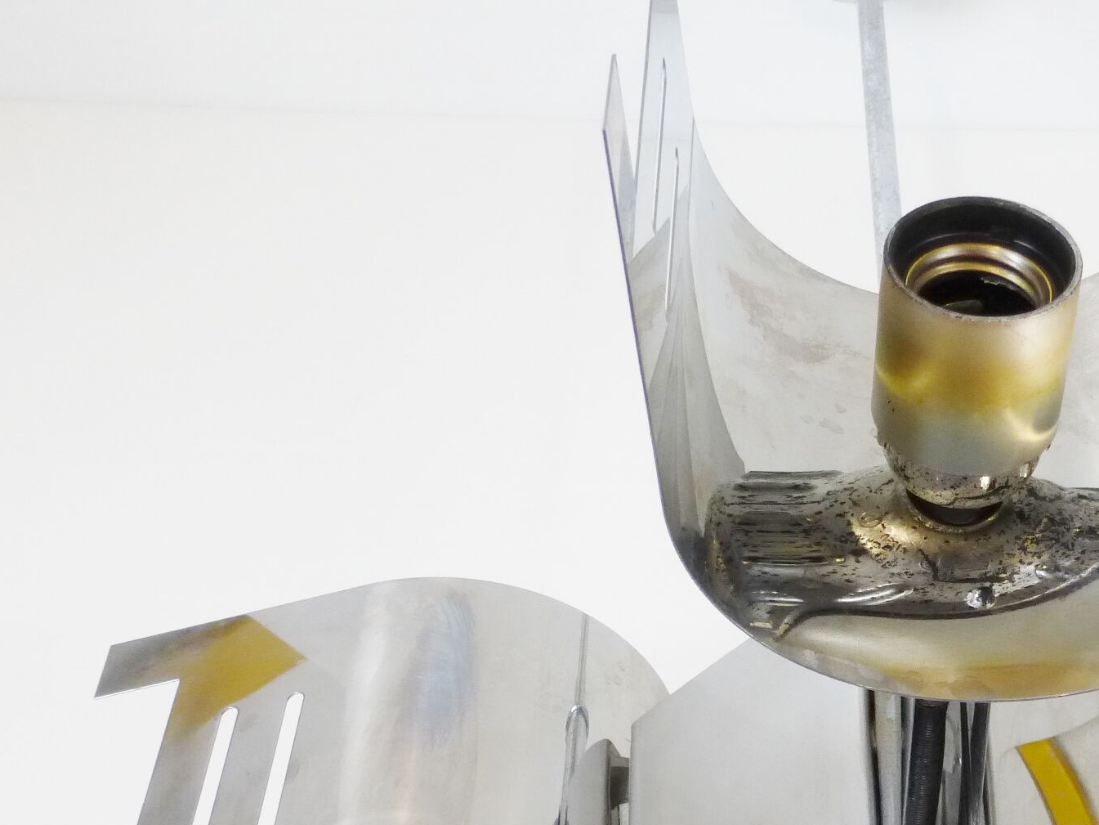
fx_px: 1873
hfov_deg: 31.8
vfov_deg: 24.6
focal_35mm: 59
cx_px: 887
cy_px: 576
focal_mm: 5.4
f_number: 3.6
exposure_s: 1/60
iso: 160
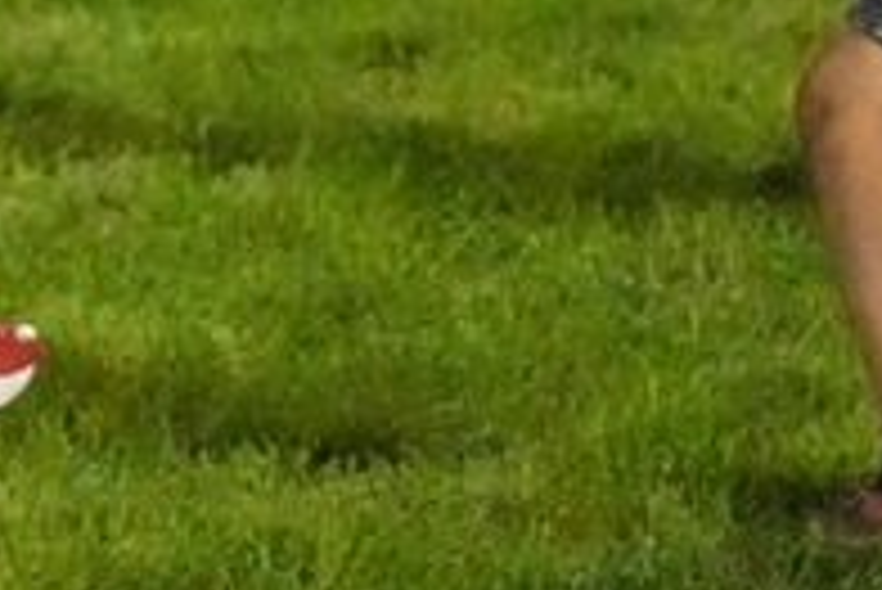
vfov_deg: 1.7
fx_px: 19384
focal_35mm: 791
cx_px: -544
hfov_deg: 2.6
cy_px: -772
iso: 32000
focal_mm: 101
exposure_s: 1/800
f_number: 5
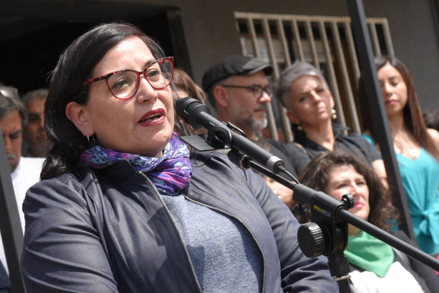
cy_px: 215
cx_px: 166
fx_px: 1659
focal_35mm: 136
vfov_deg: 10.1
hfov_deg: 15.1
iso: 400
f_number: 8
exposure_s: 1/400
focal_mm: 75
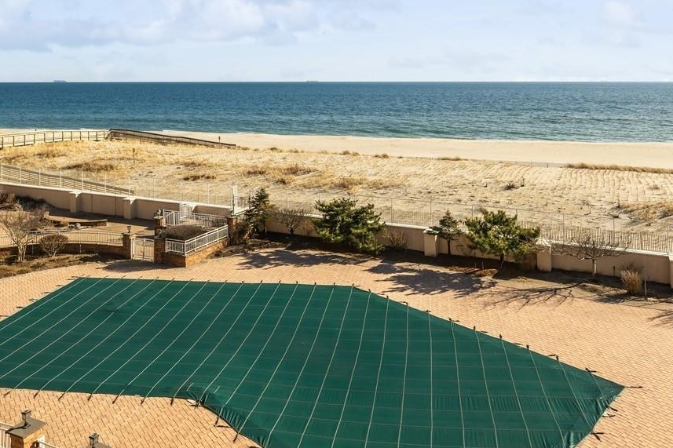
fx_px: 541
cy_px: 115
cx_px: 346
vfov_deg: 43.7
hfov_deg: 63.8
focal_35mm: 29
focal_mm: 15.5
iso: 64
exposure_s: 1/640
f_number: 8
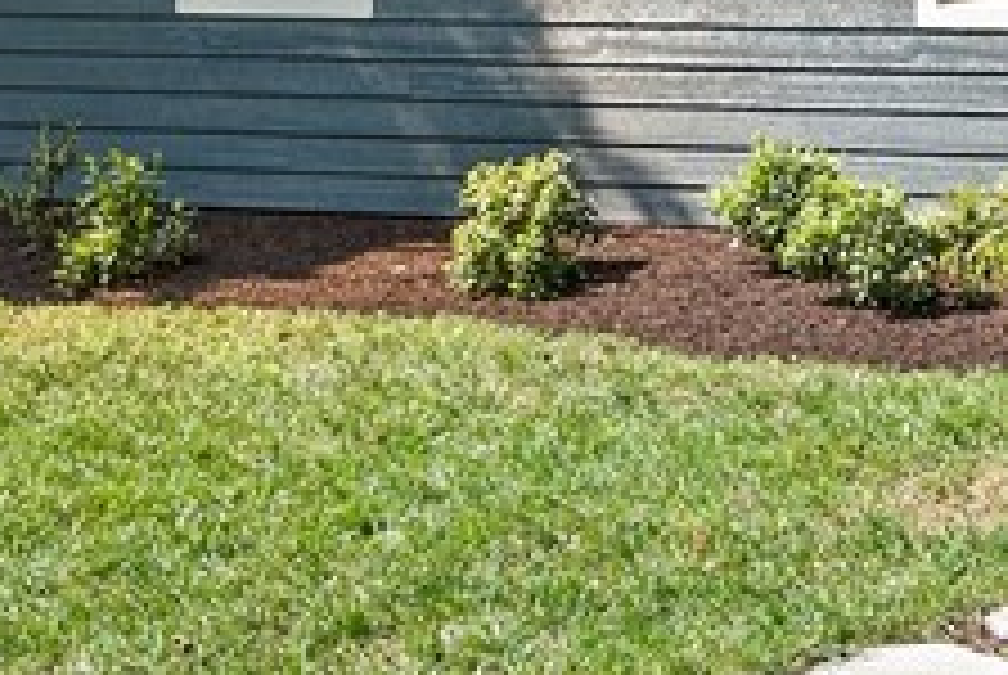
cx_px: 1276
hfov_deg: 20.4
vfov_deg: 14.5
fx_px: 2579
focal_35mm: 92
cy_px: -112
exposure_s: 1/50
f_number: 8
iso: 800
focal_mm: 19
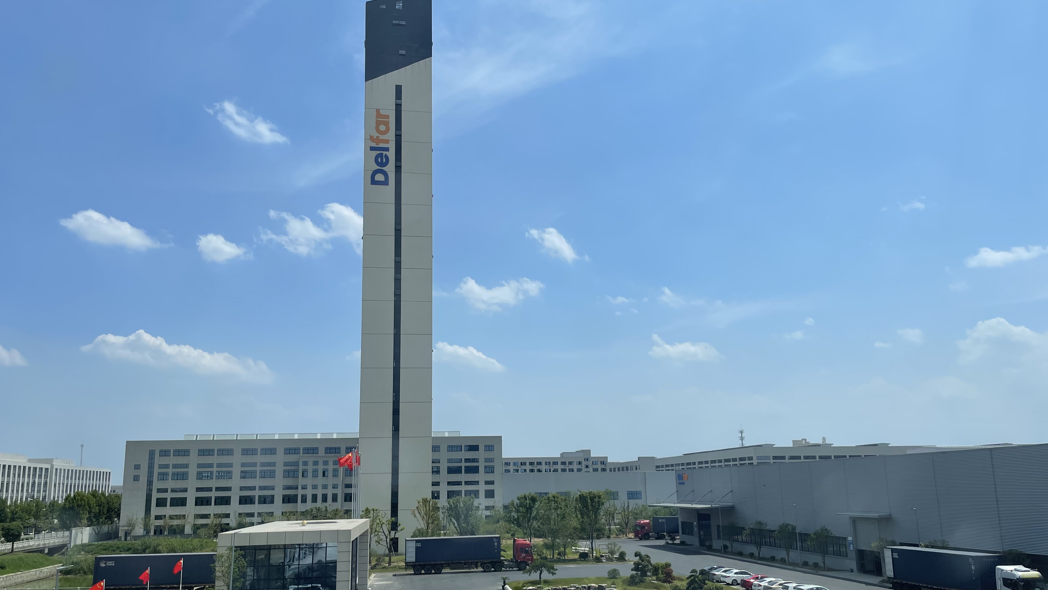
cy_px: 342
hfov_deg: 66.1
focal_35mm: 29
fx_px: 806
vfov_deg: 40.1
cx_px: 529
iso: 32
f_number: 1.6
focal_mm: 4.2
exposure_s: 1/4000
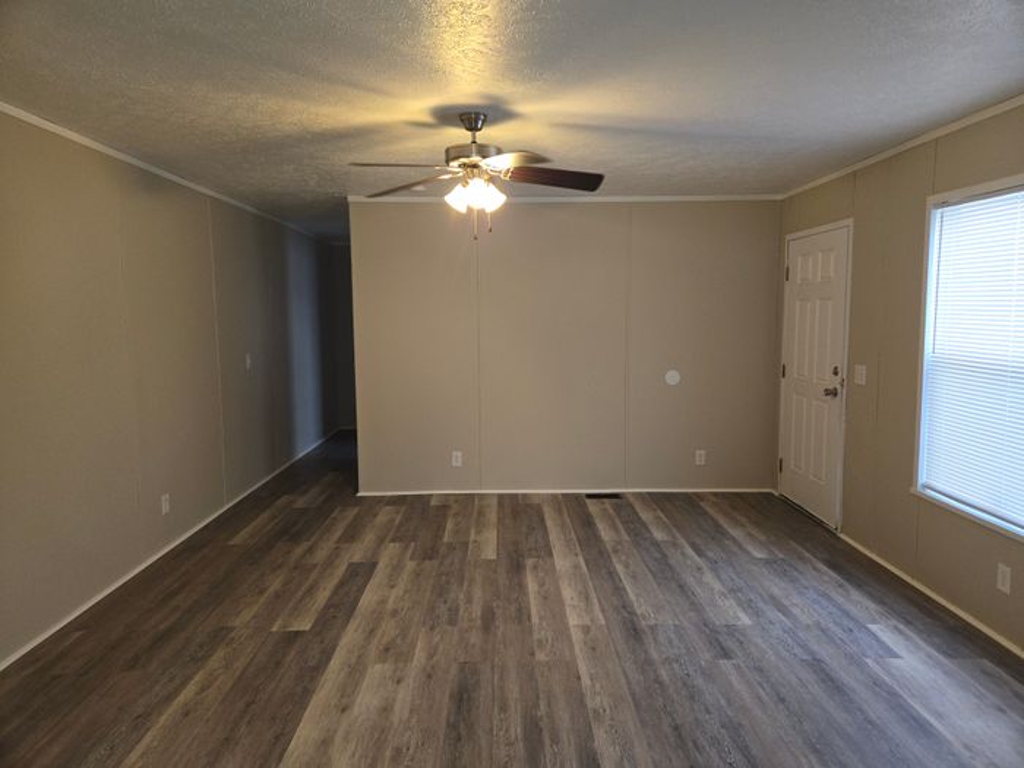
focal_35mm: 23
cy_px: 384
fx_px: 680
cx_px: 512
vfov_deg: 58.9
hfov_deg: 73.9
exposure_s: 1/40
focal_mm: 5.4
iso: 100
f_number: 1.8
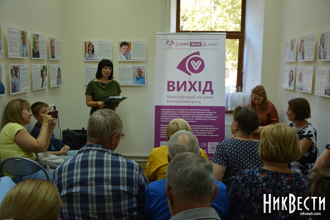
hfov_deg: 57.2
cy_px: 110
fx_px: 303
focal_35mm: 33
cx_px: 165
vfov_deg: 40.0
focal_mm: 22
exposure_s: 1/60
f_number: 4
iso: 400
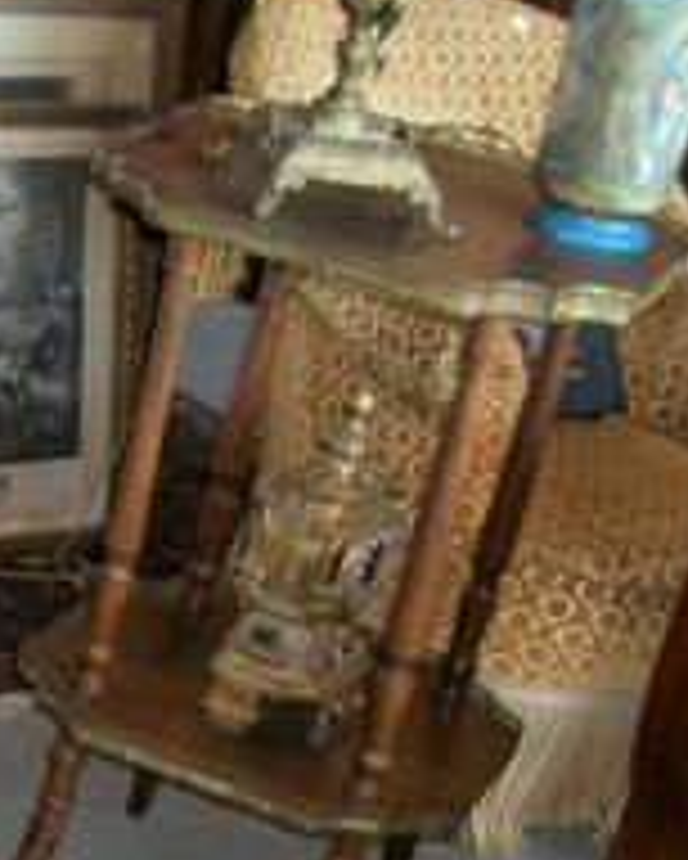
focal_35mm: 98
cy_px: 729
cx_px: -504
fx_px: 2492
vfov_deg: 19.3
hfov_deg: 14.1
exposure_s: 1/30
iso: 160
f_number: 2.9
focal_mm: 5.7
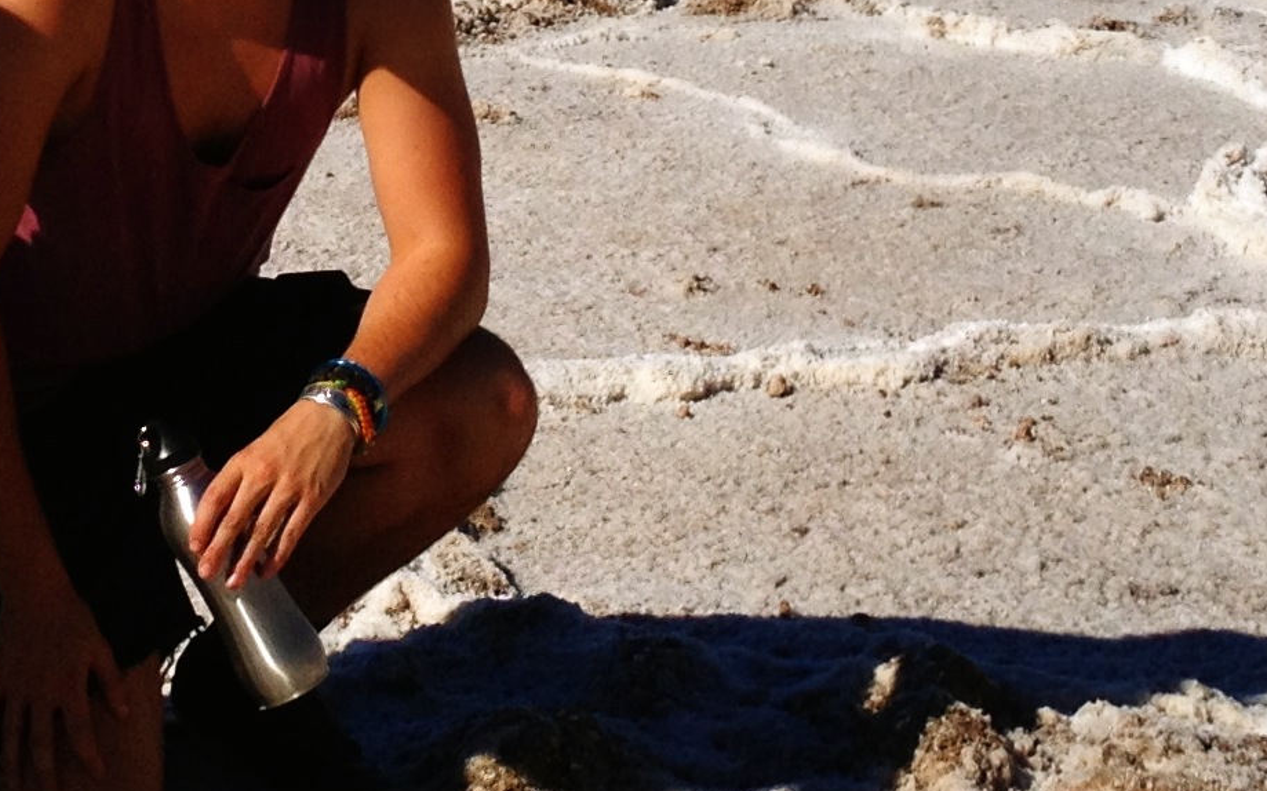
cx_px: 273
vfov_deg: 16.6
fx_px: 2624
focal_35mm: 76
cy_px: -70
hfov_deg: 26.7
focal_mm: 4.28
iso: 64
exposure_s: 1/6135
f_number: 2.4
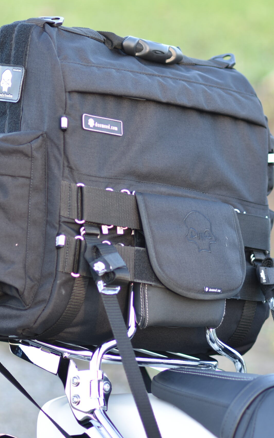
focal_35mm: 196
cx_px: 127
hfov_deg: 6.7
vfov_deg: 10.7
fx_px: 2339
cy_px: 219
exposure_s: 1/160
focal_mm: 85
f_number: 2.2
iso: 100
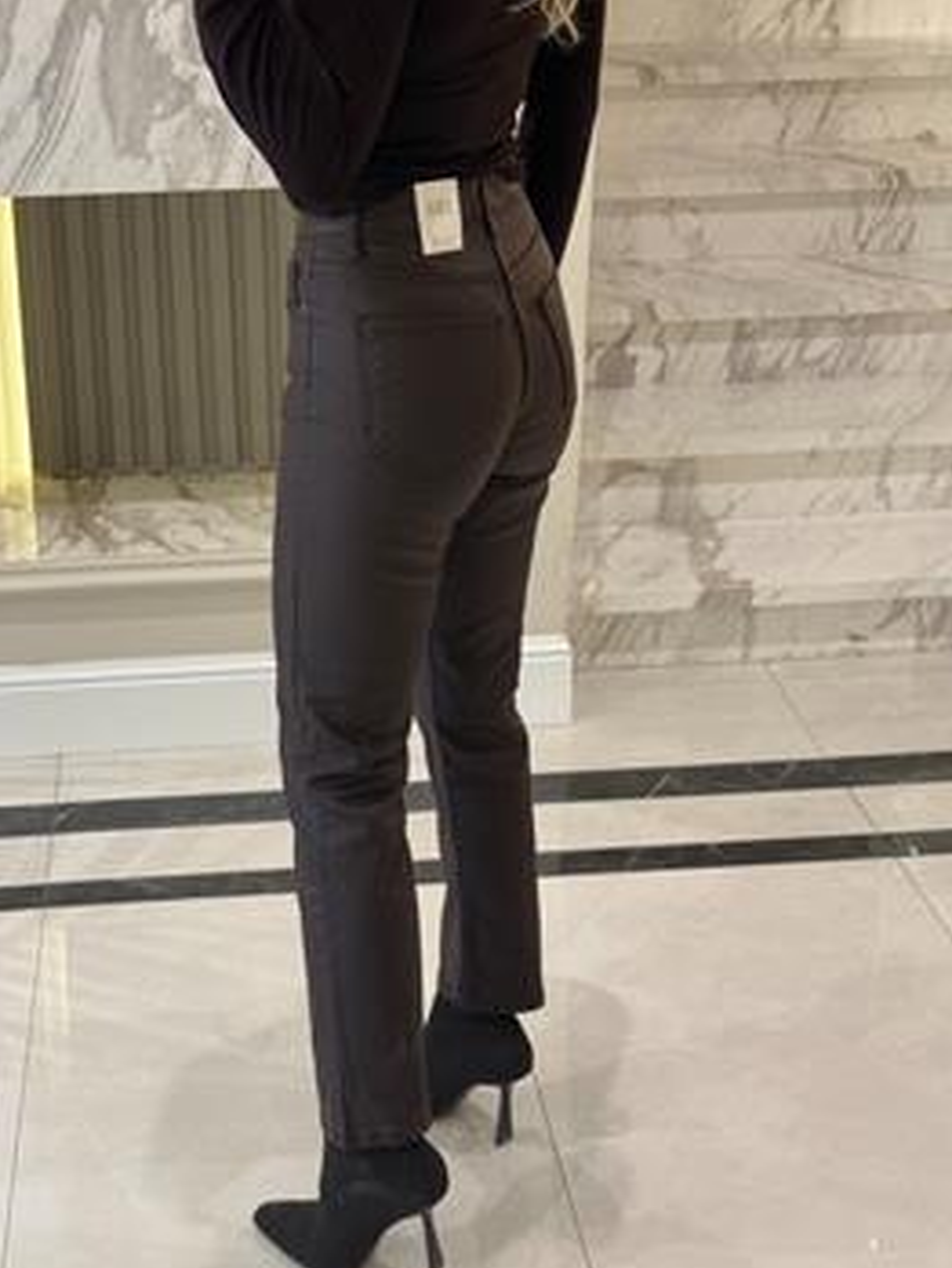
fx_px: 2016
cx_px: 425
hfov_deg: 26.6
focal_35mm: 55
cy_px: 599
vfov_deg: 34.9
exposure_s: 1/50
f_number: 1.78
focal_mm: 6.76
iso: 160
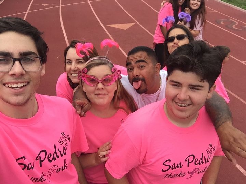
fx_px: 220
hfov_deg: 58.4
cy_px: 92
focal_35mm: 31
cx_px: 123
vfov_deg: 45.4
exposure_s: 1/1379
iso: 32
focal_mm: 2.65
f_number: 2.2
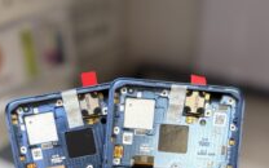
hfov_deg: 41.1
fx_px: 359
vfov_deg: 24.2
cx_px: 132
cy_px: 196
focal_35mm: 49
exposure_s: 1/50
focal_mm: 6.76
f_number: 1.78
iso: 200
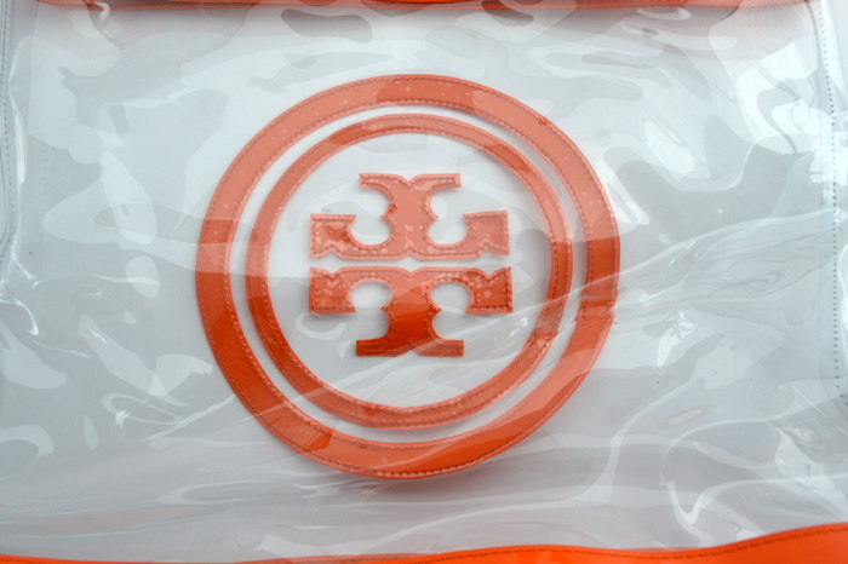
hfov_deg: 57.2
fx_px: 777
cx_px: 424
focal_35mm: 33
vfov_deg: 39.9
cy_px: 282
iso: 100
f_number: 6.3
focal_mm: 22
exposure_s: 1/160
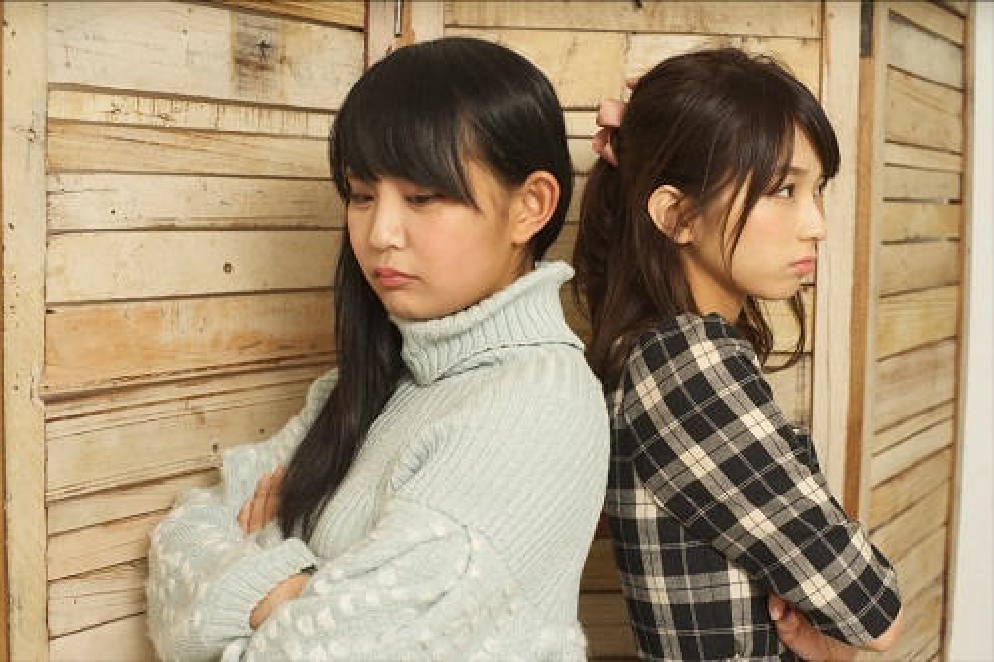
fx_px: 1380
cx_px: 497
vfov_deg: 27.0
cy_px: 331
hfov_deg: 39.6
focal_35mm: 50
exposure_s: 1/250
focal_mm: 50
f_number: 5.6
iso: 320
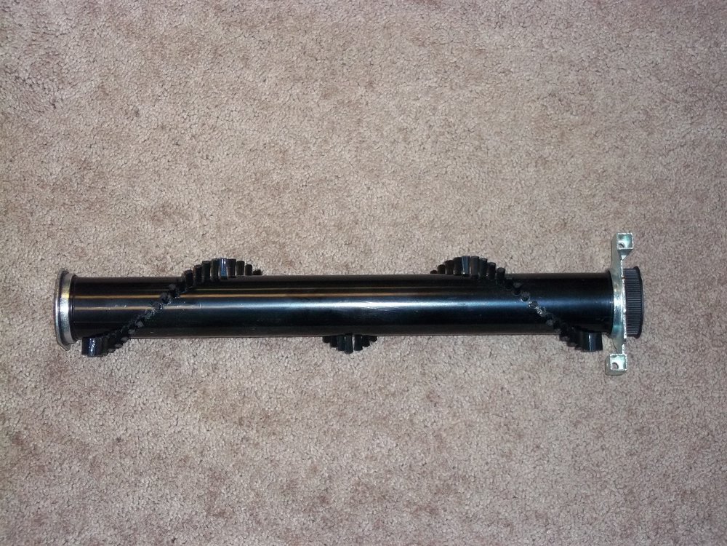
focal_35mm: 77
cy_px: 273
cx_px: 364
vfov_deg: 19.1
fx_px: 1617
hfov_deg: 25.3
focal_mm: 13.7
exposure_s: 1/60
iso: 160
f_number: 4.6
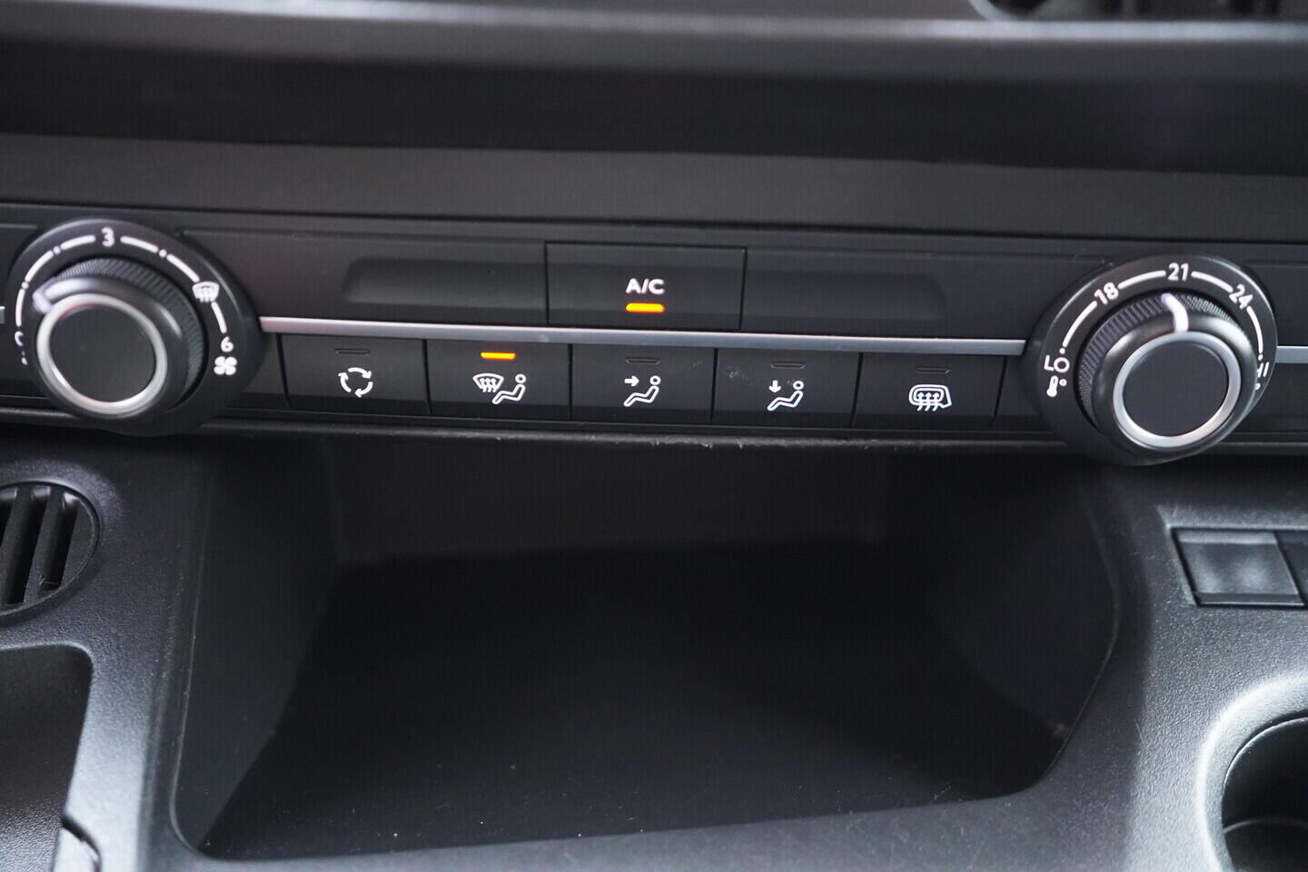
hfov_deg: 53.1
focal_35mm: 36
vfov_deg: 36.9
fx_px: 1308
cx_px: 654
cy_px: 436
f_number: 2.8
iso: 4000
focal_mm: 24
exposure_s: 1/40
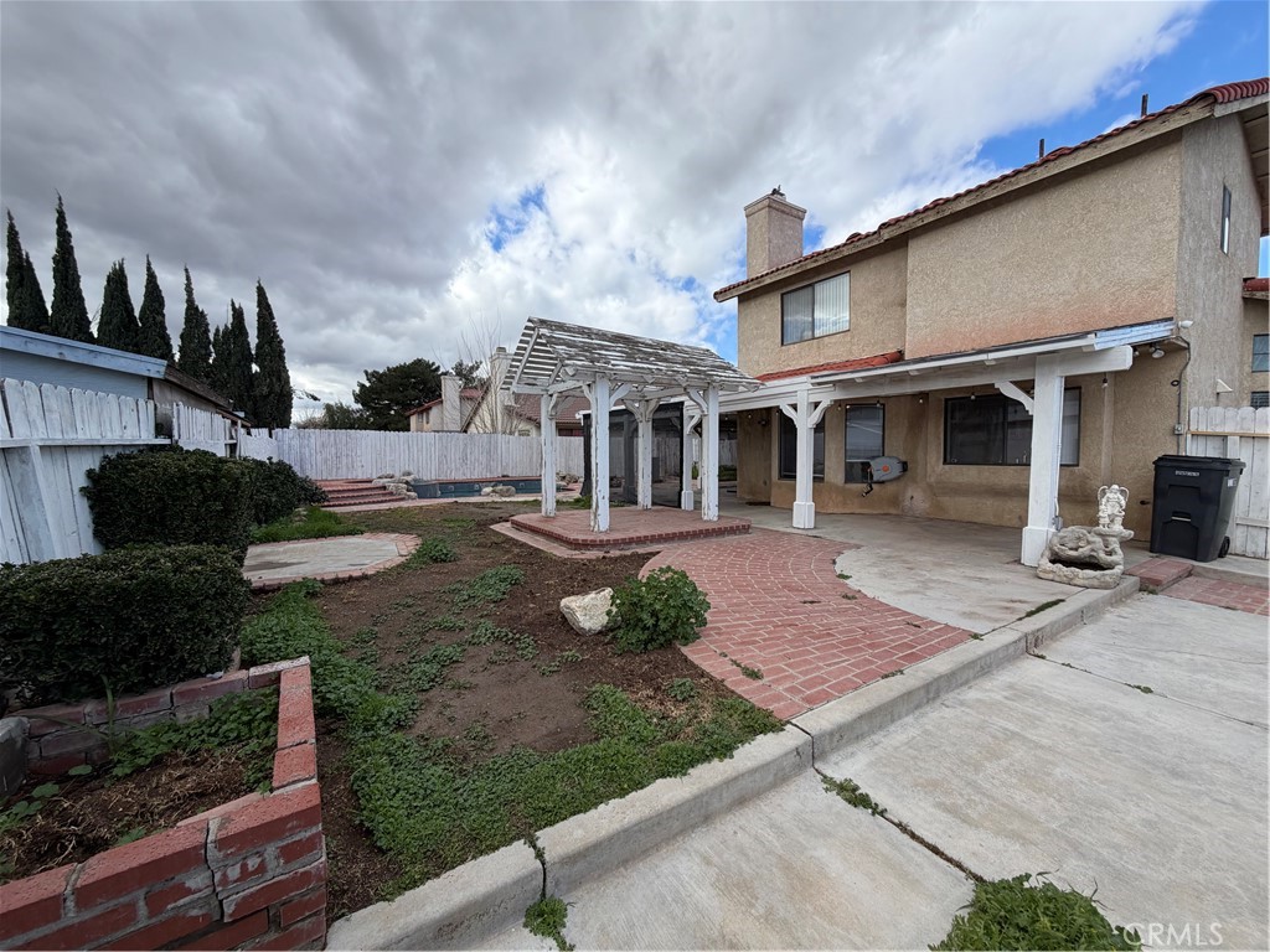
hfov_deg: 102.1
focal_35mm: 14
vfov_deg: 85.7
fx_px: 514
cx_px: 635
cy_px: 476
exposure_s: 1/770
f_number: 2.2
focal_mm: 2.22
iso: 32
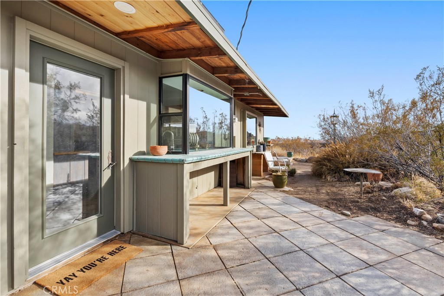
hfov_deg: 96.7
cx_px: 222
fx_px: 197
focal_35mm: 16
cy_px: 148
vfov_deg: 73.8
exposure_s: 1/50
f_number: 10
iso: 400
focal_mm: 16
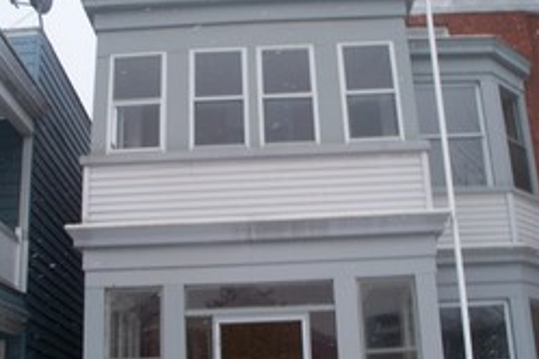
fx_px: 778
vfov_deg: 26.0
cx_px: 247
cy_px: 197
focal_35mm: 52
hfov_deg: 38.2
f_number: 2.8
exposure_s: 1/80
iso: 64
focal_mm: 7.54
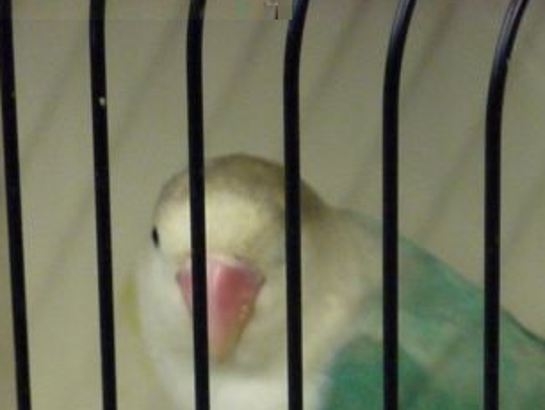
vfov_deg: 4.5
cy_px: 392
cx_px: 456
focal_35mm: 331
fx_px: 5215
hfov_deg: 6.0
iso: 800
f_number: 4.5
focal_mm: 27.8
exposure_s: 1/15
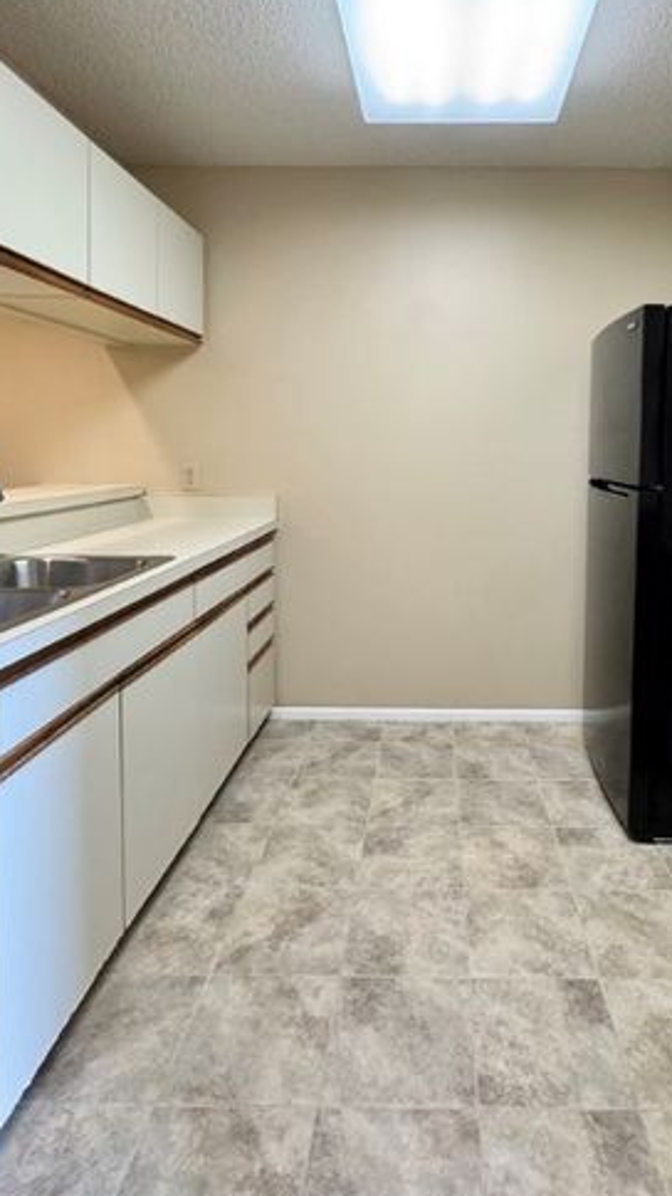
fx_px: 666
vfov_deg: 82.8
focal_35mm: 21
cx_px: 435
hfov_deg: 52.8
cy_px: 476
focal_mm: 2.22
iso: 320
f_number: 2.2
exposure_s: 1/120
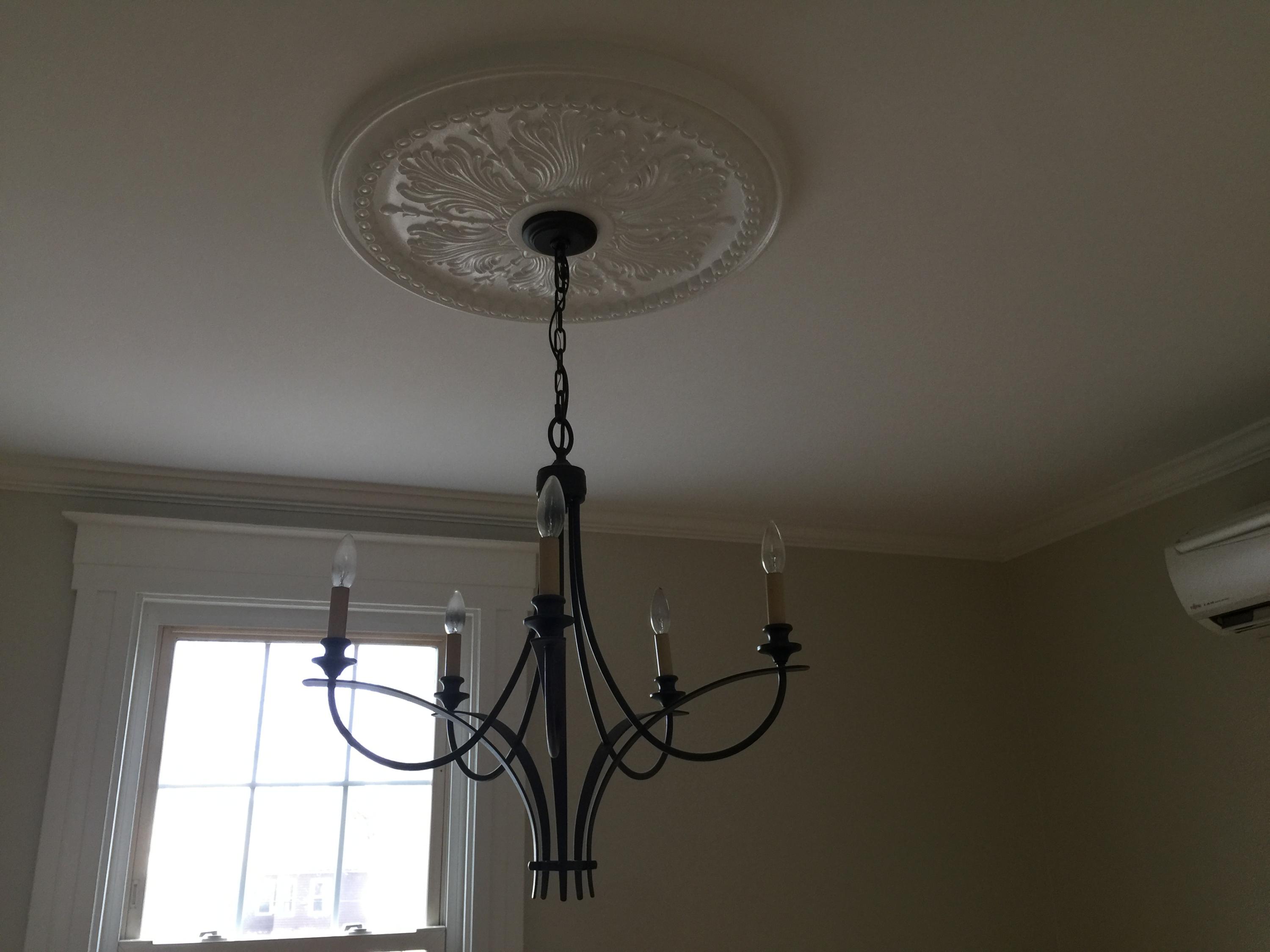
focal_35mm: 29
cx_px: 635
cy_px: 476
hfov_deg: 61.7
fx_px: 1064
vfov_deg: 48.2
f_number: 2.2
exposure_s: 1/33
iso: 64
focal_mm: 4.15
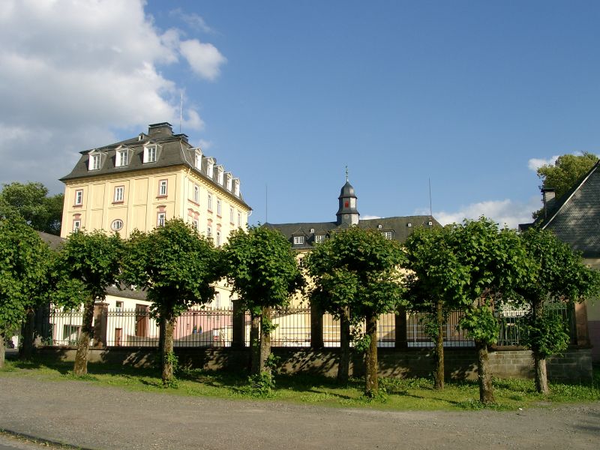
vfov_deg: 41.8
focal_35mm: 34
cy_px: 225
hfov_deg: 54.0
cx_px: 300
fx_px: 589
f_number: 4
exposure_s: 1/803
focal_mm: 7.13
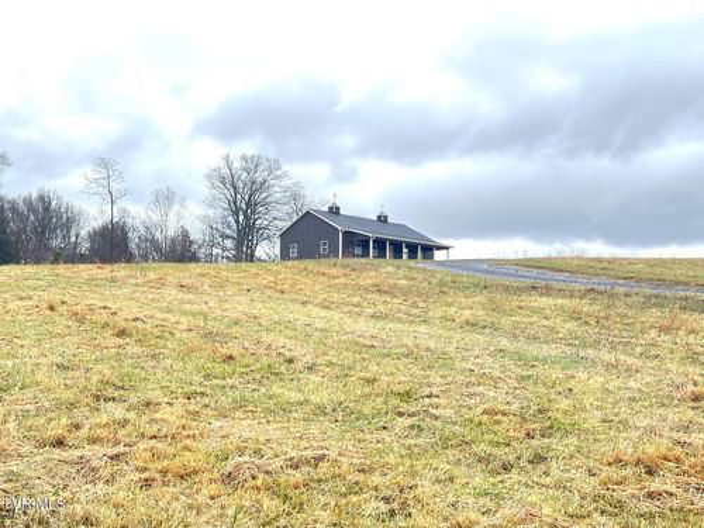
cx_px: 352
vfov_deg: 36.0
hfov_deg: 46.8
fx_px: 813
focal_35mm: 40
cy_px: 264
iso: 50
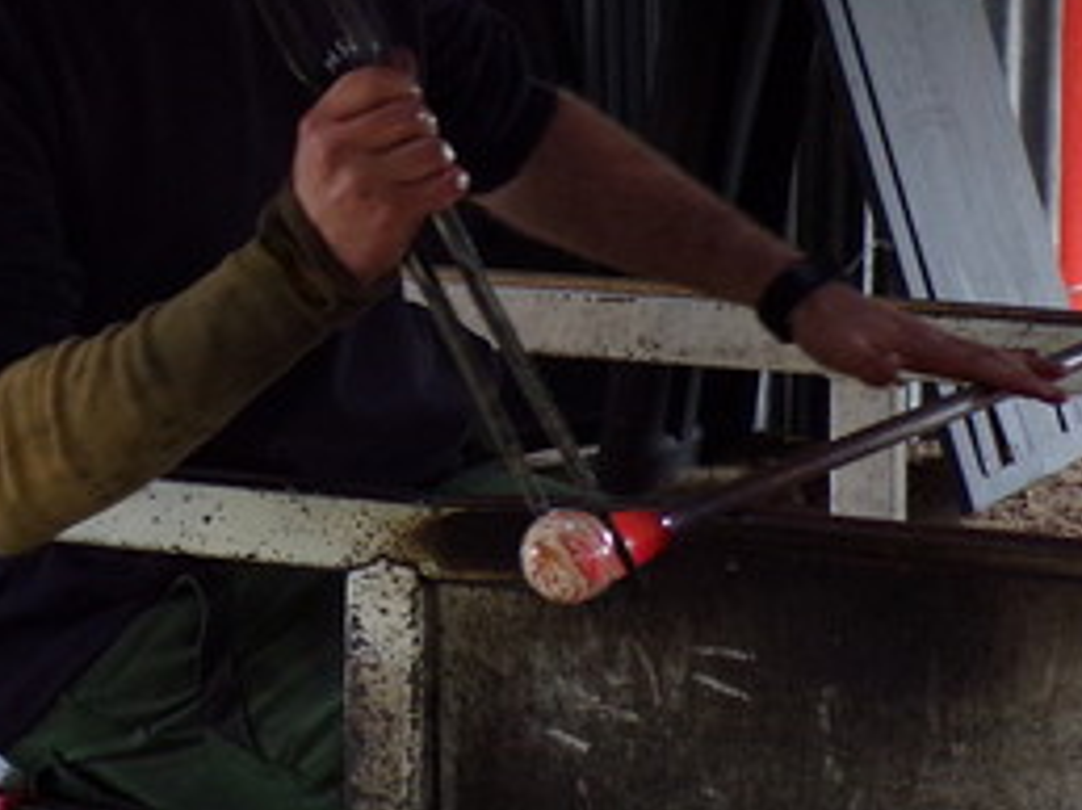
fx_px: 5933
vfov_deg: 7.8
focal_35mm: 190
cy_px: 233
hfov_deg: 10.4
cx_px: 344
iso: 234
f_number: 4
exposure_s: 1/50
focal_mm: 15.4
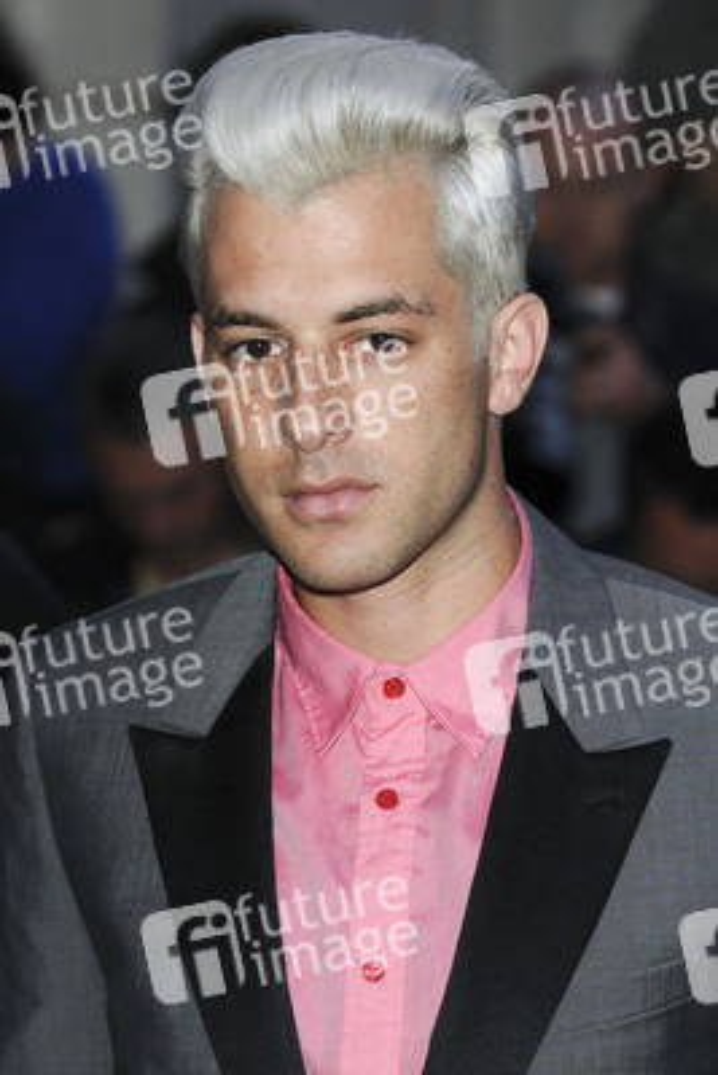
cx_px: 359
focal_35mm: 129
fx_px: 3856
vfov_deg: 15.9
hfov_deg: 10.6
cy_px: 538
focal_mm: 86
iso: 400
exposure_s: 1/160
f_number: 4
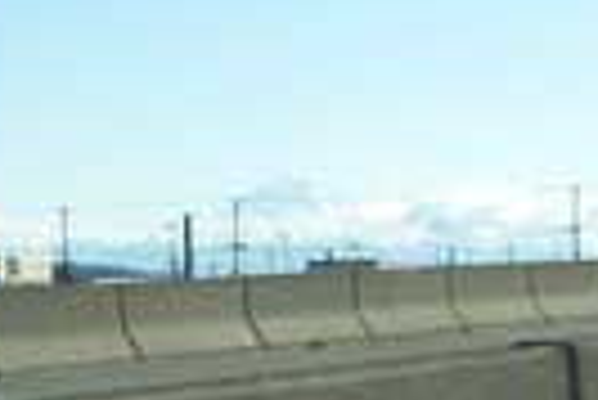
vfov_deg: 8.4
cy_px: 202
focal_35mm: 164
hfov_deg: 12.5
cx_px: 220
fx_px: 2727
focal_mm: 8
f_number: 4.8
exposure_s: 1/500
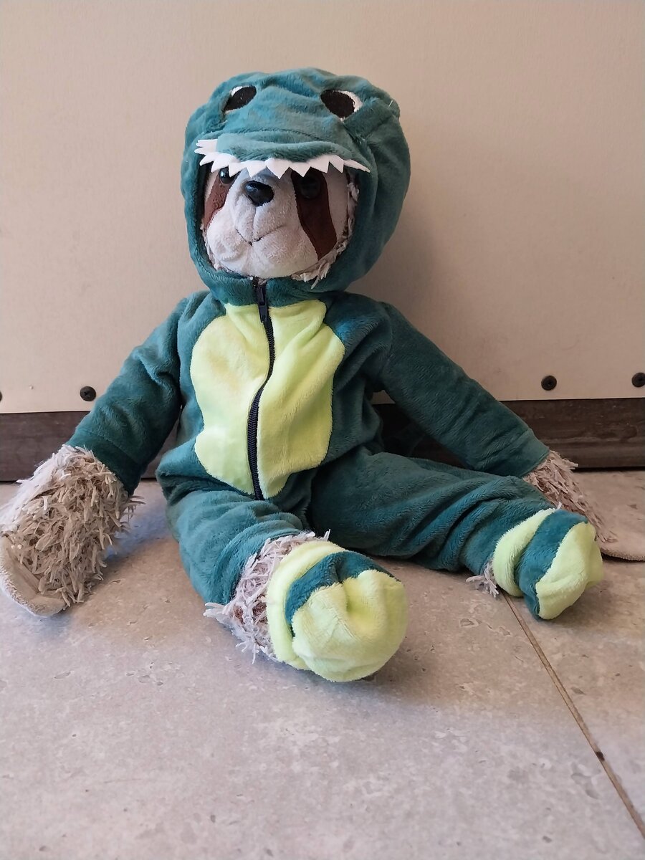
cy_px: 430
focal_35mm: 26
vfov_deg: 67.3
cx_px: 322
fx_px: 646
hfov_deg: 53.1
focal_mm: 4
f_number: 1.8
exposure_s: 1/50
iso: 200
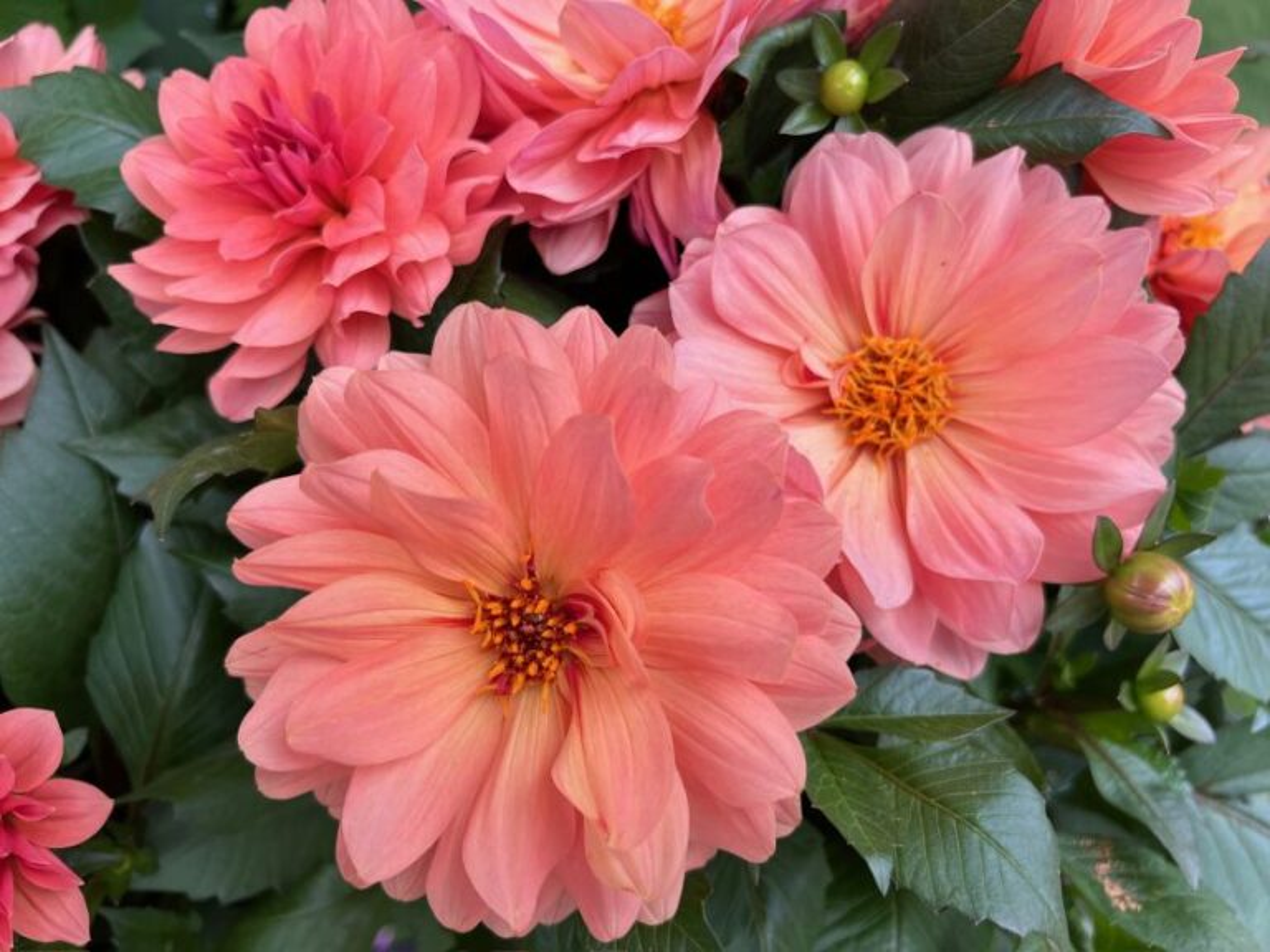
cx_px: 635
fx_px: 954
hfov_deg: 67.3
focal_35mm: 26
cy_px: 476
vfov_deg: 53.1
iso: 40
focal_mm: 5.7
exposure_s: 1/260
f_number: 1.5
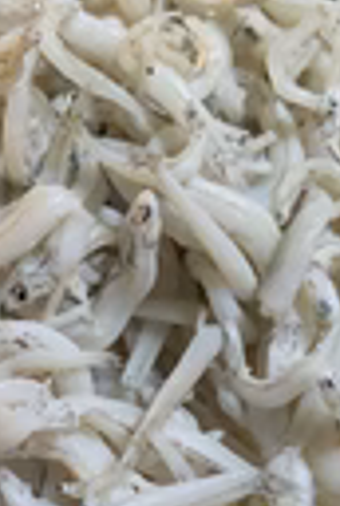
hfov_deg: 16.9
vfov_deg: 24.1
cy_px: 478
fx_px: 1141
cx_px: 103
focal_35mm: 81
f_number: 1.89
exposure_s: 1/100
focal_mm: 5.43
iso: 516
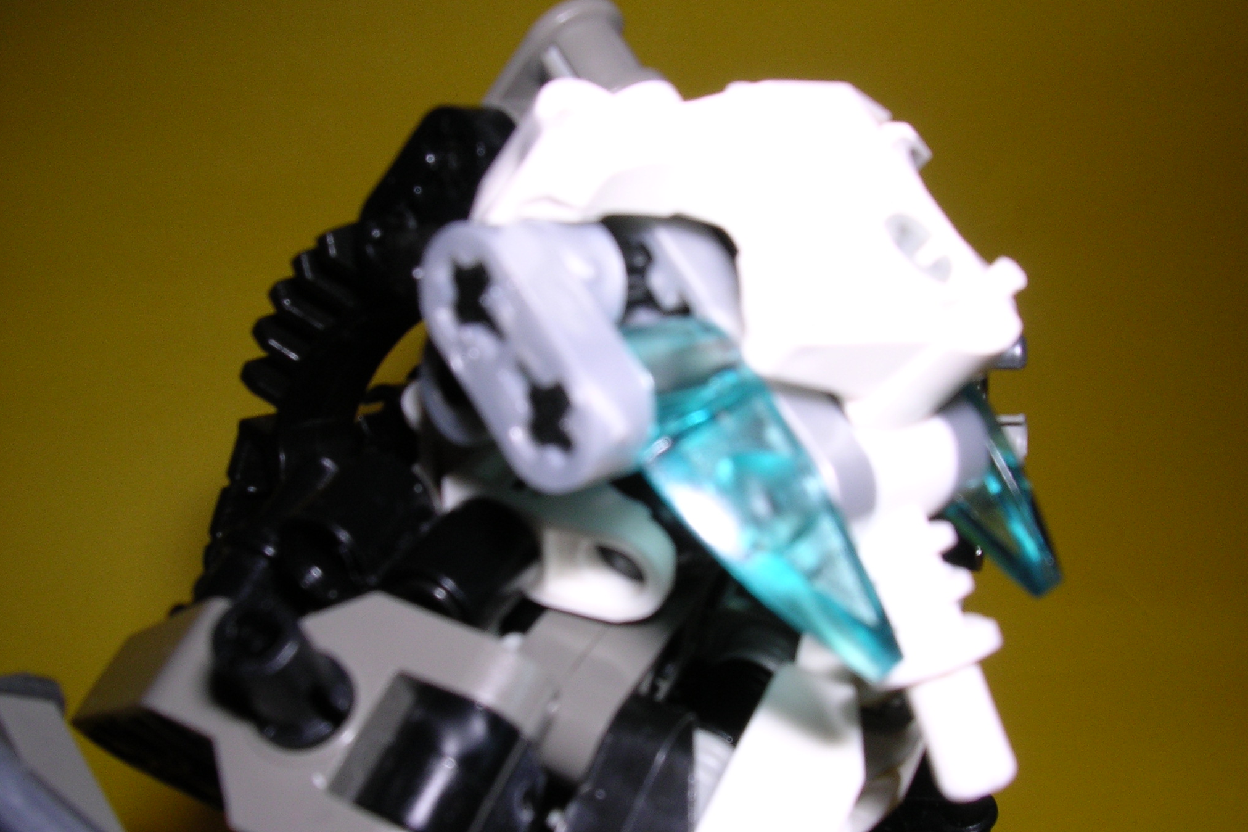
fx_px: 1386
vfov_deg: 33.4
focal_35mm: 40
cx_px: 630
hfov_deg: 48.5
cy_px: 405
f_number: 5.6
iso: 100
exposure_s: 1/60.1
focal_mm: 5.8
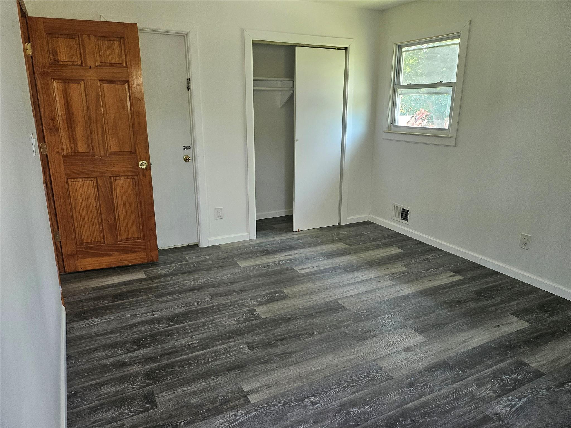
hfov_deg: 71.6
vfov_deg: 56.8
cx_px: 286
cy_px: 214
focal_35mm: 24
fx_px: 396
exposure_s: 1/120
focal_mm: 5
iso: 320
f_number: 1.8
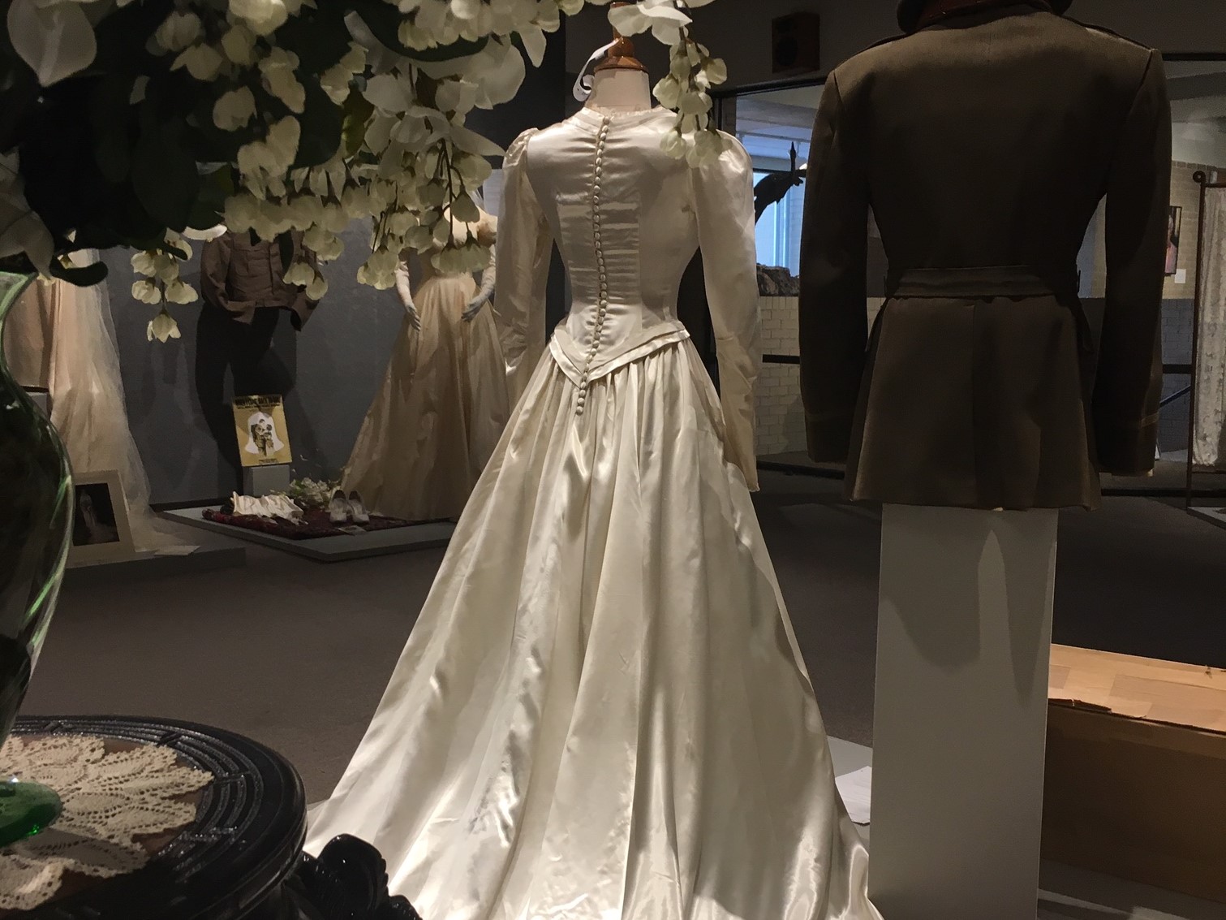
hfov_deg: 61.7
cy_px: 460
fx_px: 1027
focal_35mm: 29
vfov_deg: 48.2
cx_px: 613
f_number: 2.2
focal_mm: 4.15
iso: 50
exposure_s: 1/30
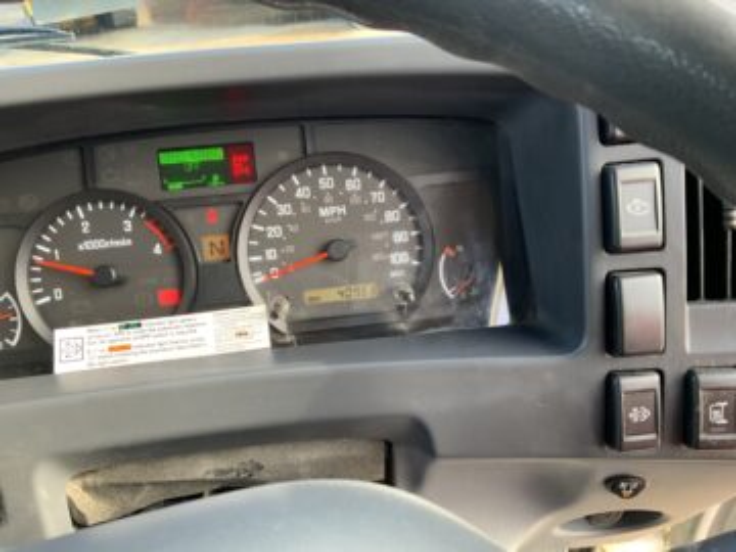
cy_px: 276
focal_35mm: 29
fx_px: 617
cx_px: 368
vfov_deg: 48.2
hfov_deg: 61.7
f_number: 1.8
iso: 64
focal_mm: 3
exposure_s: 1/113
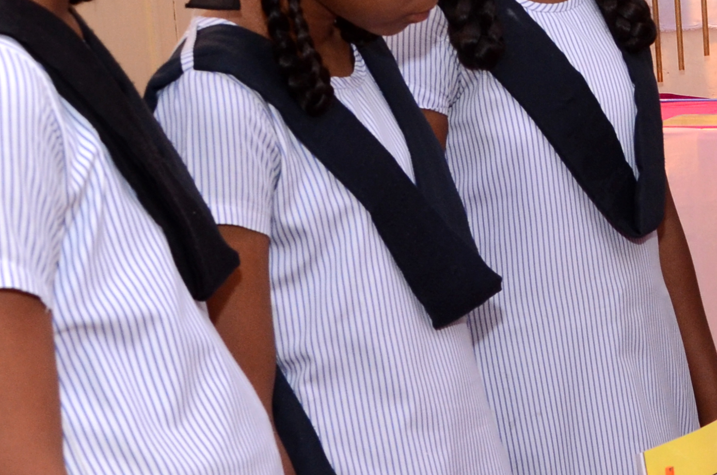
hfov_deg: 16.9
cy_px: 96
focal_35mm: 112
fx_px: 2222
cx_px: 1011
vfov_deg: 12.2
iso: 640
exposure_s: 1/125
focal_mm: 21
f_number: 5.6
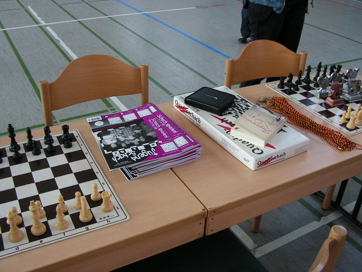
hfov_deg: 51.4
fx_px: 376
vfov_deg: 39.7
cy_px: 136
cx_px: 181
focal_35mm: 36
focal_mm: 6
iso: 80
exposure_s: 1/40
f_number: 3.2
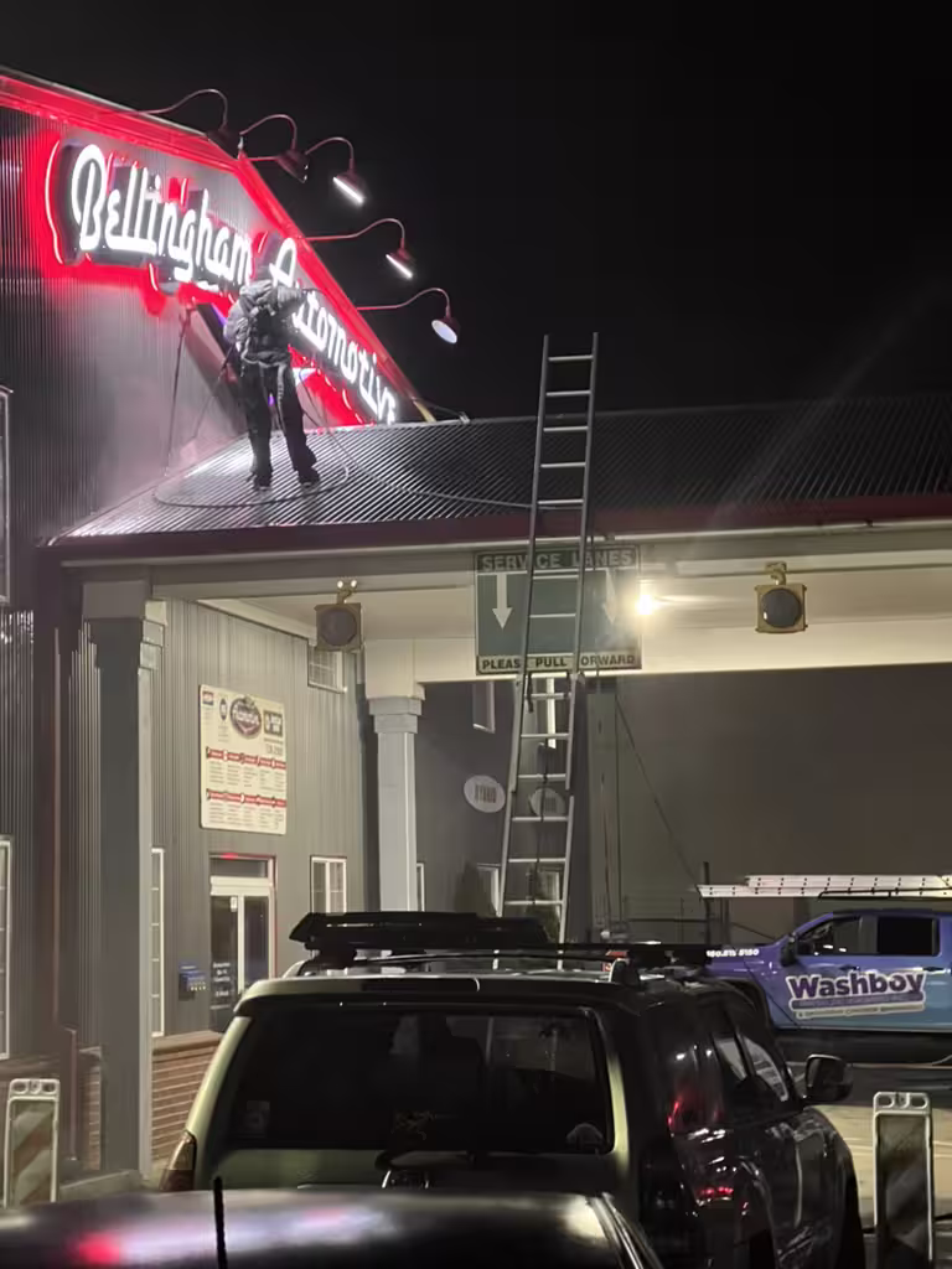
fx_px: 2824
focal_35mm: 77
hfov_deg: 19.1
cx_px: 476
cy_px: 634
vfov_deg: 25.3
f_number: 2.8
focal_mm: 9
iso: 1600
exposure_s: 1/30
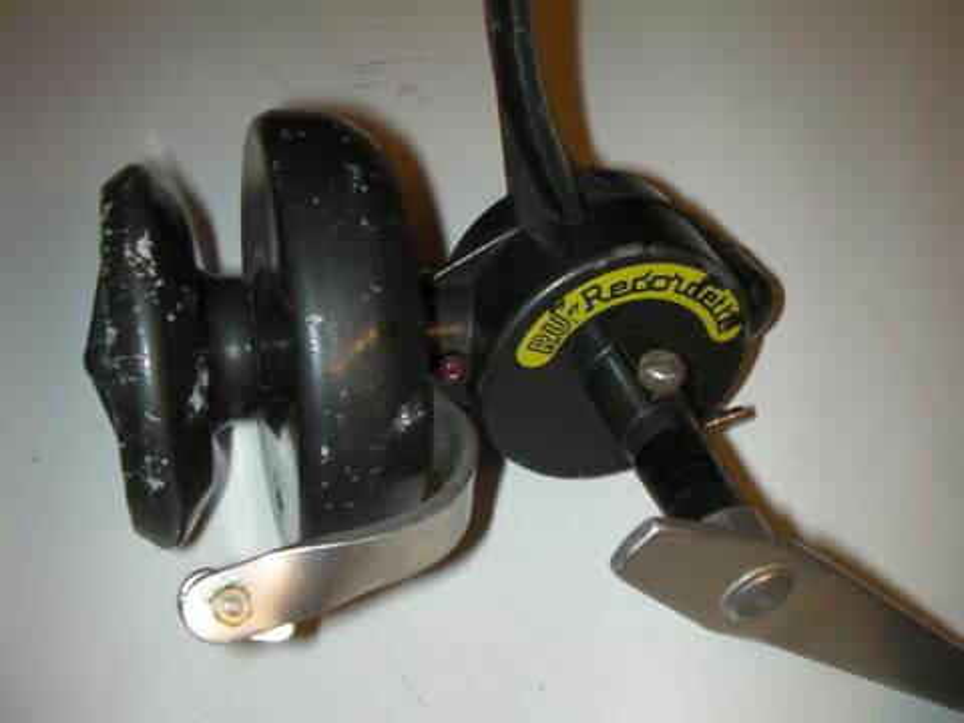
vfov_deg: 37.7
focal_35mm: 38
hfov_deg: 49.0
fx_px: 1058
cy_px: 362
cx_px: 482
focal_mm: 6.3
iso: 200
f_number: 5.6
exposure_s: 1/30
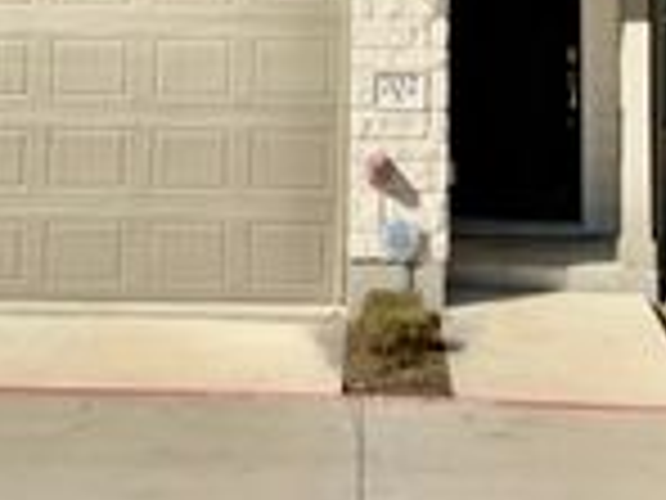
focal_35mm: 91
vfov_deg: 15.4
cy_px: -160
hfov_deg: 21.5
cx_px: 324
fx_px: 1751
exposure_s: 1/2538
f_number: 1.8
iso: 25
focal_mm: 3
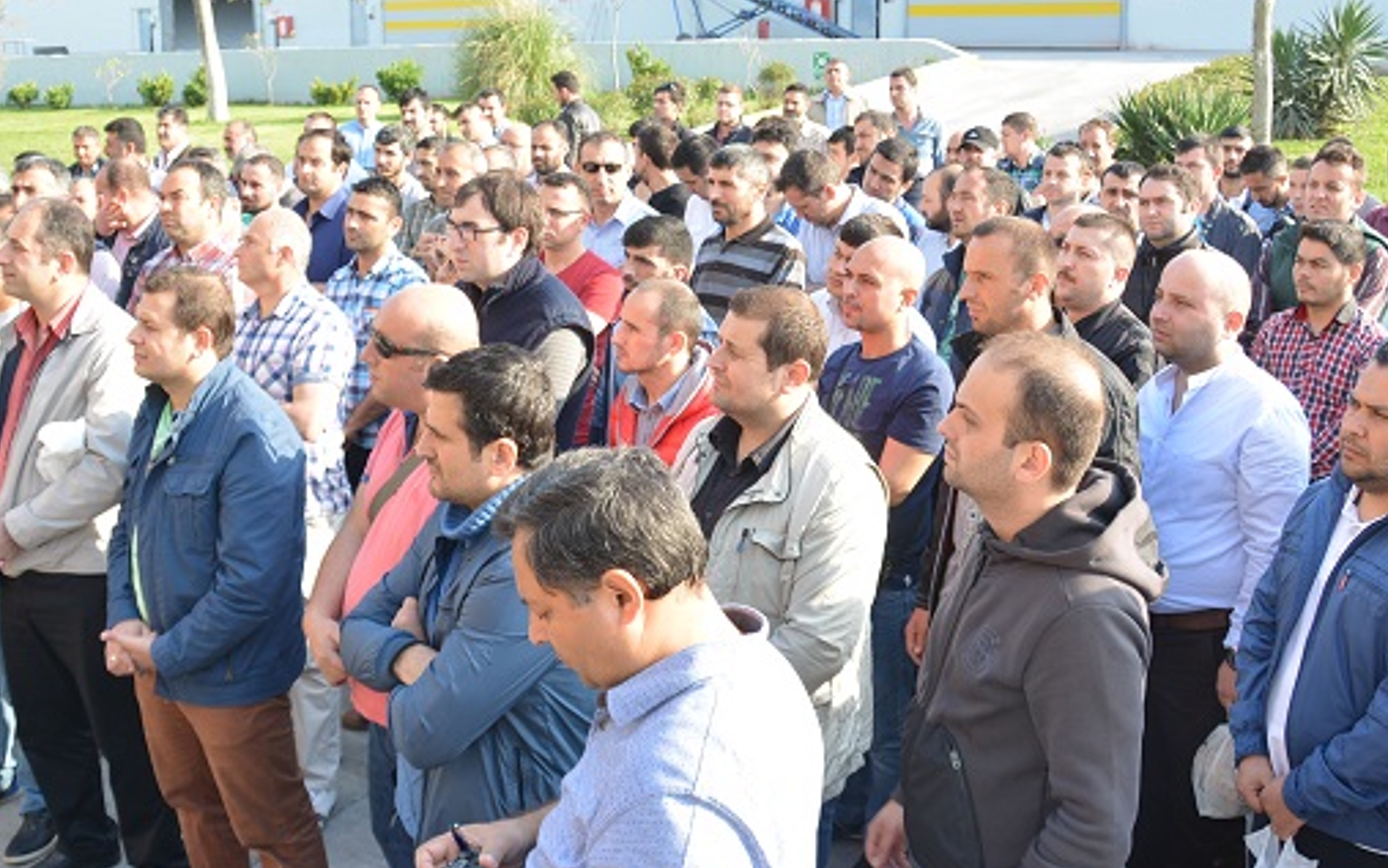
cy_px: 322
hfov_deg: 51.5
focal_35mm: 38
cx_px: 643
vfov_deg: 33.4
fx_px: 1438
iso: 100
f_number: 4.8
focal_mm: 18
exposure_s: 1/90
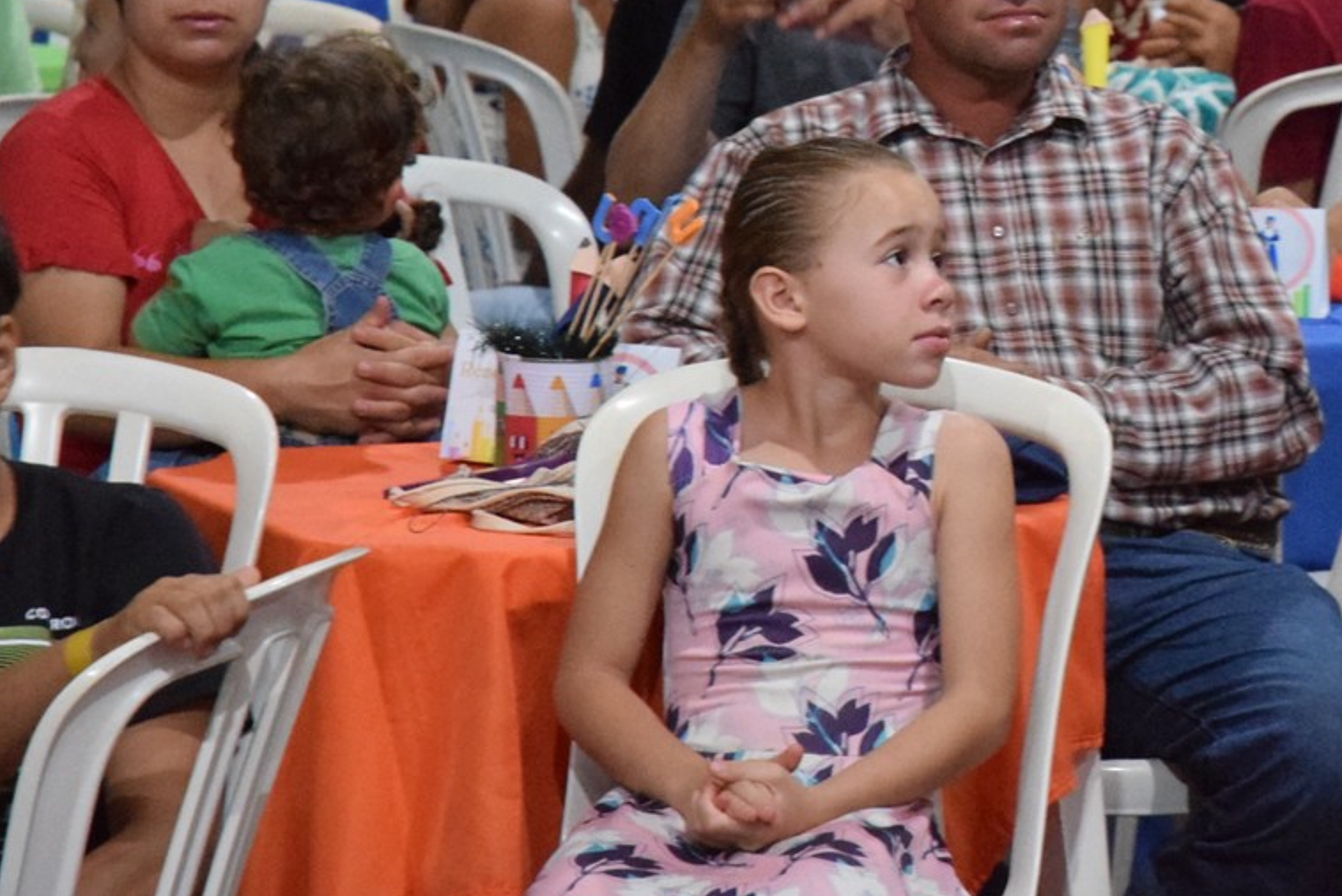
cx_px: 1441
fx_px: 7533
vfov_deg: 6.8
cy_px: -7
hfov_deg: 10.1
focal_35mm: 202
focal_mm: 62
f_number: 4.5
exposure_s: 1/80
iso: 6400
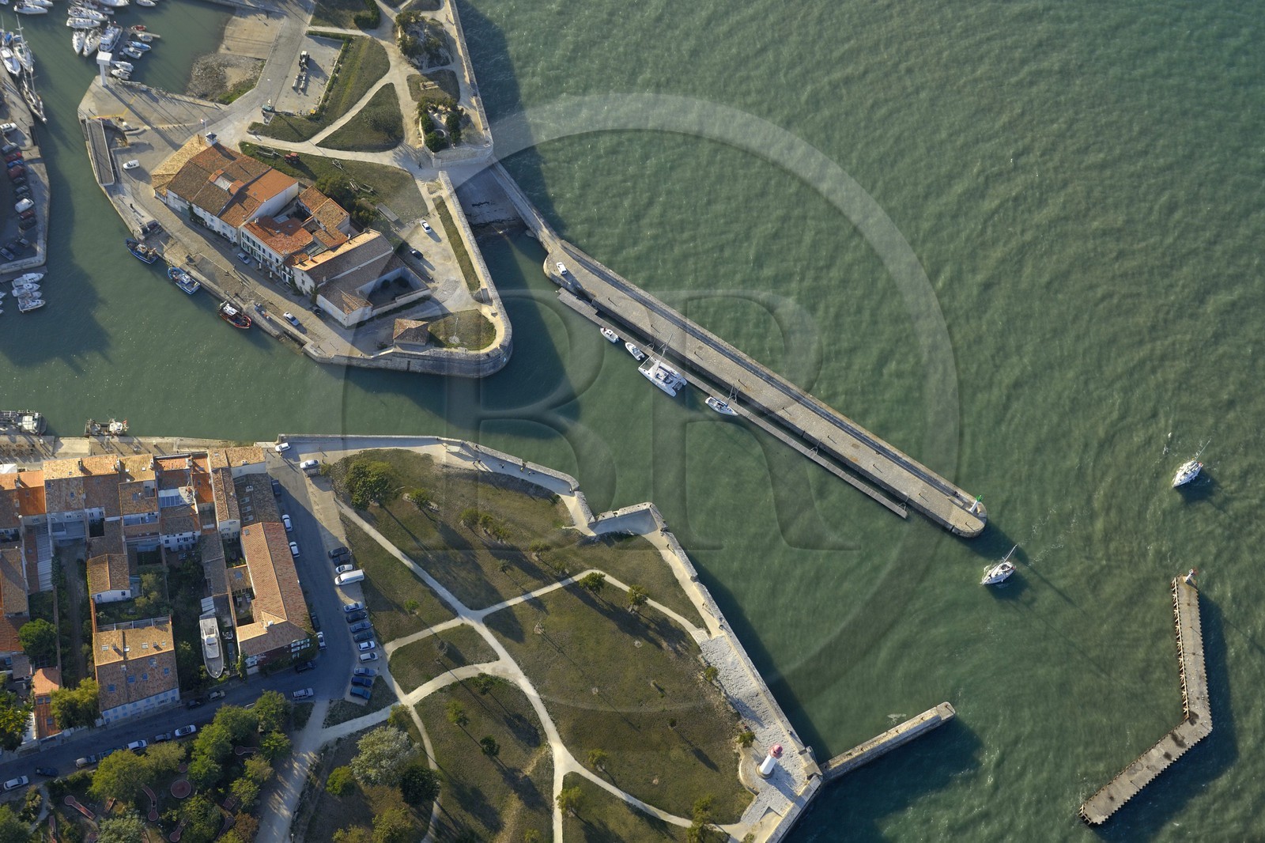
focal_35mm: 42
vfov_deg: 31.9
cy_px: 422
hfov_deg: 46.4
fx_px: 1475
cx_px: 632
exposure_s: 1/320
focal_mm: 28
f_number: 5
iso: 100
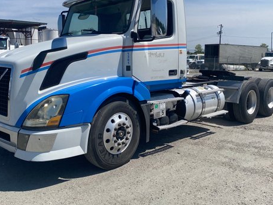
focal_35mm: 36
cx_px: 128
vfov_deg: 39.4
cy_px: 79
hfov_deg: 51.3
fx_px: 284
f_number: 1.8
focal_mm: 4.25
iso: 32
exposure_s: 1/5025
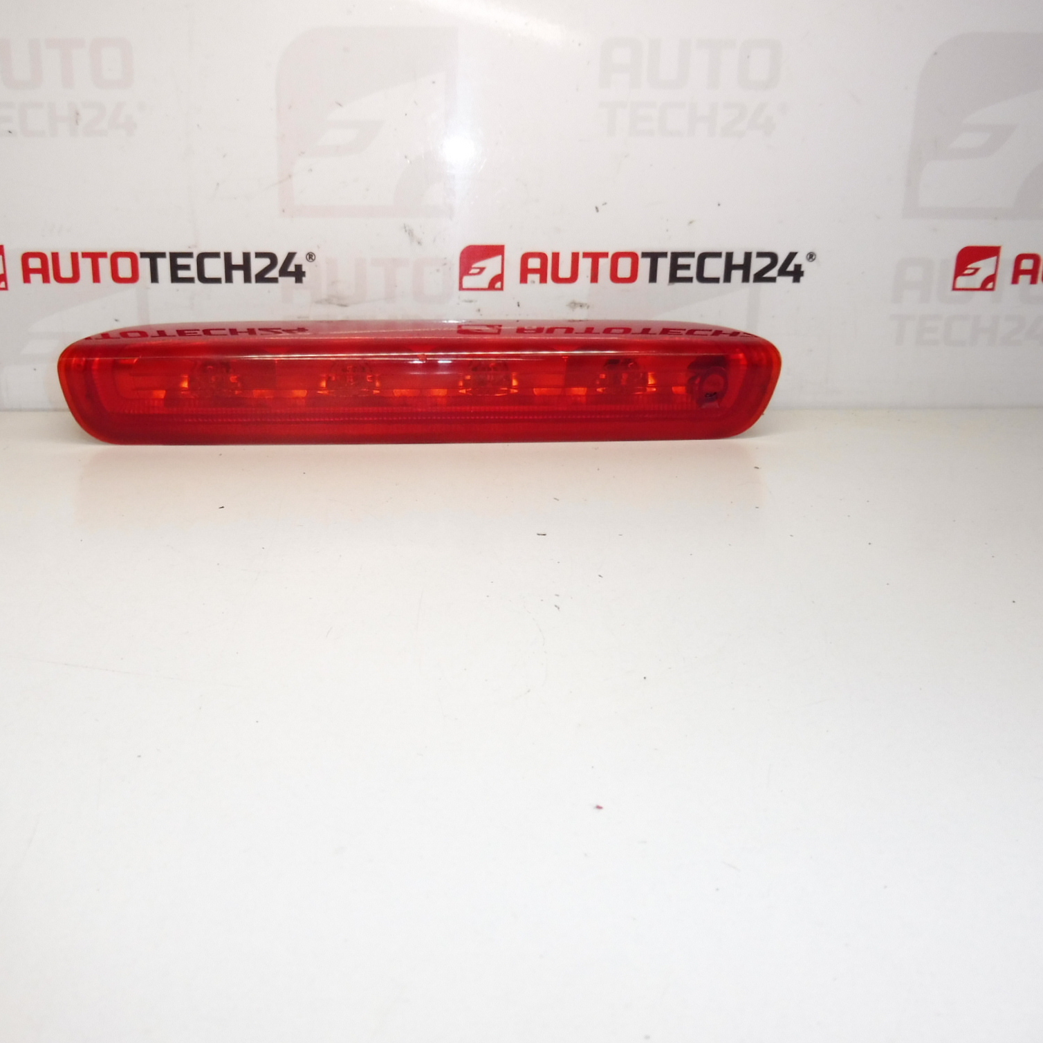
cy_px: 513
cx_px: 405
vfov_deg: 54.0
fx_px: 1023
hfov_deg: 53.6
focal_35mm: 30
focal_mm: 4.4
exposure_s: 1/250
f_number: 3.5
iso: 200
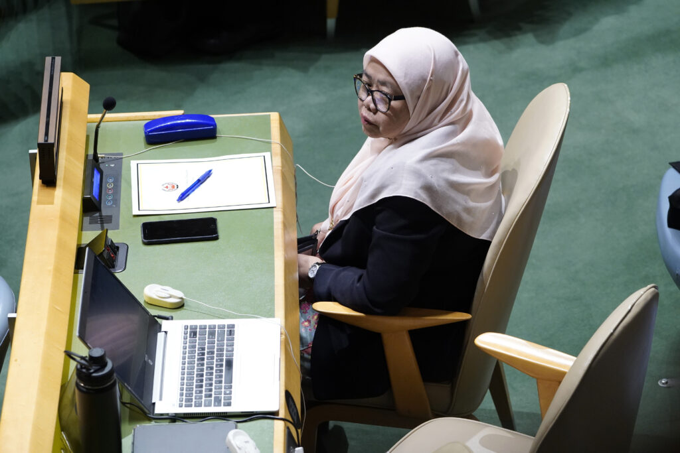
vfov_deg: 8.7
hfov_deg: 13.0
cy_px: 226
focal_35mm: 158
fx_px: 2985
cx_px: 340
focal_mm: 158
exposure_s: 1/125
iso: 5000
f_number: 6.3
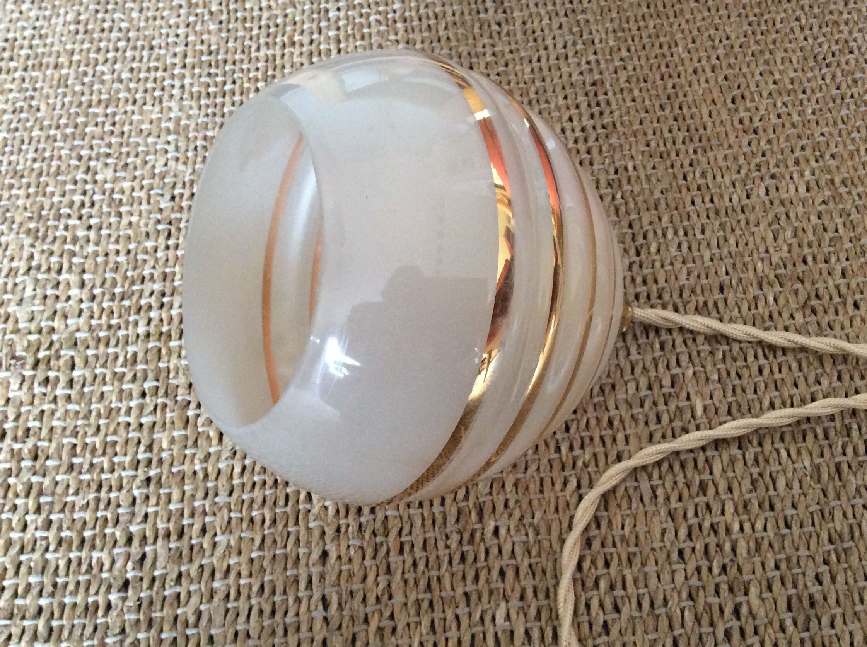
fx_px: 925
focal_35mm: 37
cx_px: 465
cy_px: 356
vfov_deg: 38.5
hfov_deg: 50.2
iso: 250
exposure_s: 1/25
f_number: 2.4
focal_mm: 3.3
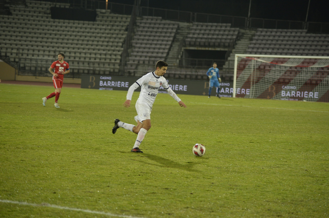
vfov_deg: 9.8
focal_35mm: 140
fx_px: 1278
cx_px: 164
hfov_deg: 14.7
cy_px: 109
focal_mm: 140
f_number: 4.2
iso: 1400
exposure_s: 1/250
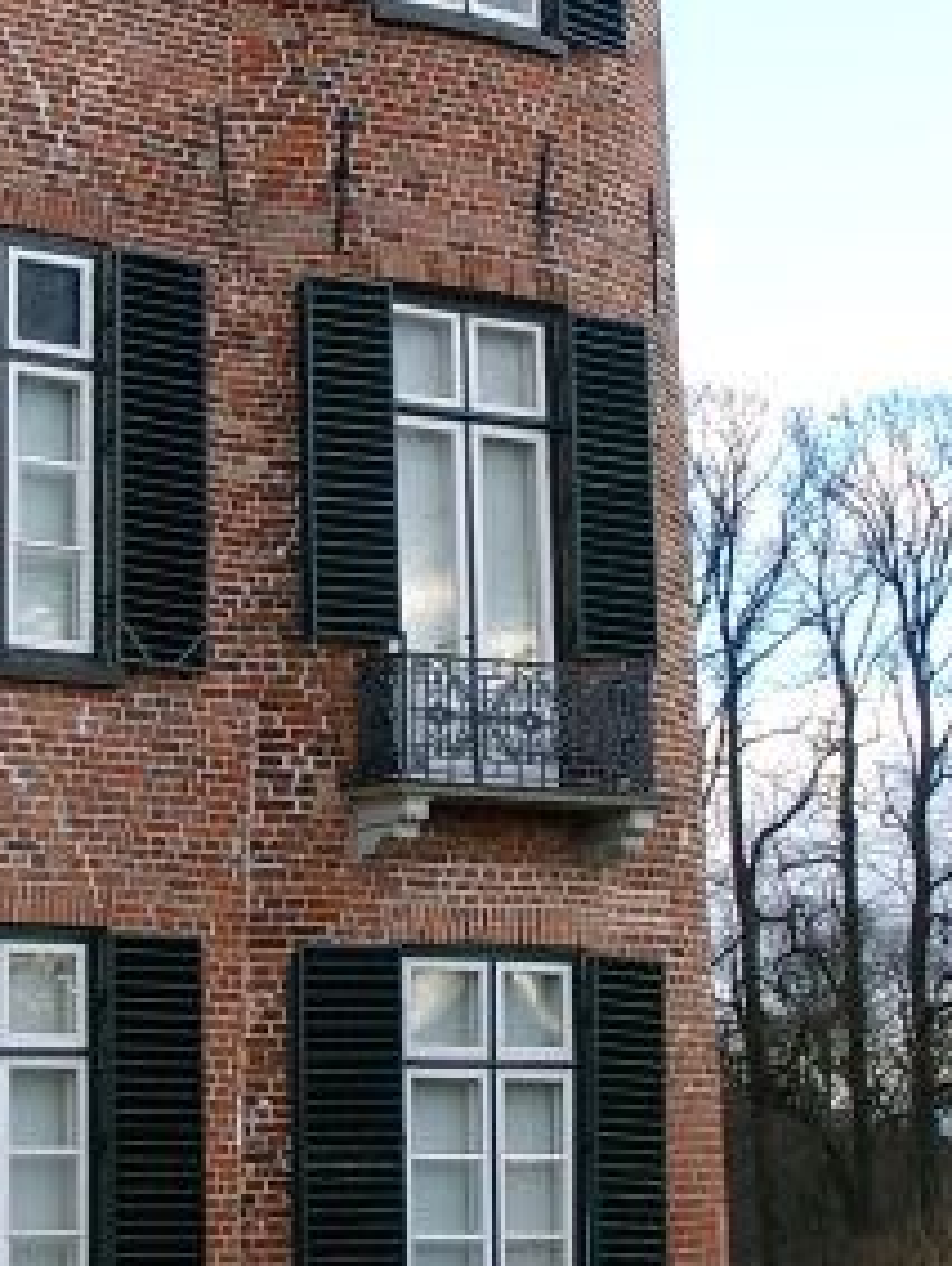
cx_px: 340
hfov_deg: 15.4
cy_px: 550
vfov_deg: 20.4
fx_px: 3512
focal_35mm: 96
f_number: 4
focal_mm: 7.13
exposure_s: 1/121
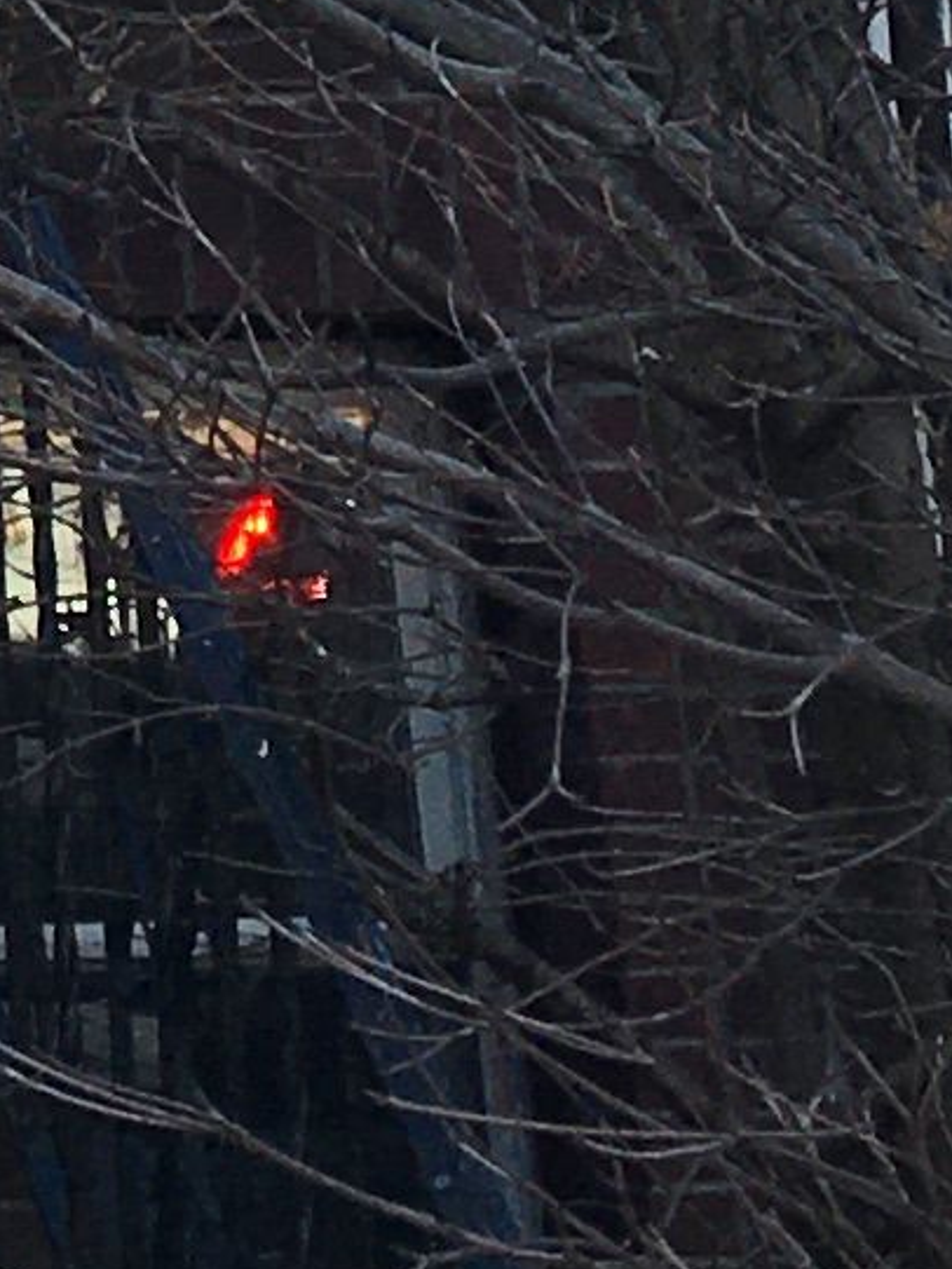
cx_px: -1787
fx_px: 7917
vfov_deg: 8.4
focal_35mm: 216
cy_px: -1682
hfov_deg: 6.4
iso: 25
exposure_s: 1/469
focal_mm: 4.15
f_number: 2.2
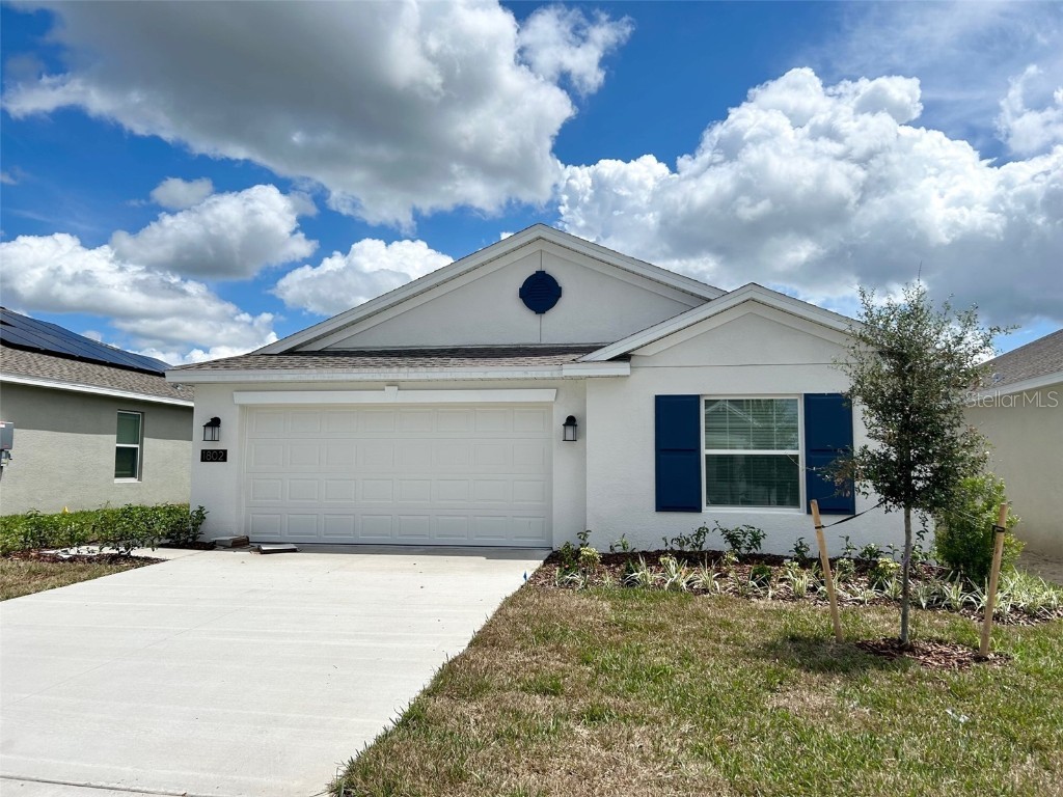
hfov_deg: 67.3
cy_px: 398
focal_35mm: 26
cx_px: 532
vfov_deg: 53.1
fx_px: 798
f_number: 1.5
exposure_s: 1/10309
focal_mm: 5.7
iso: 50
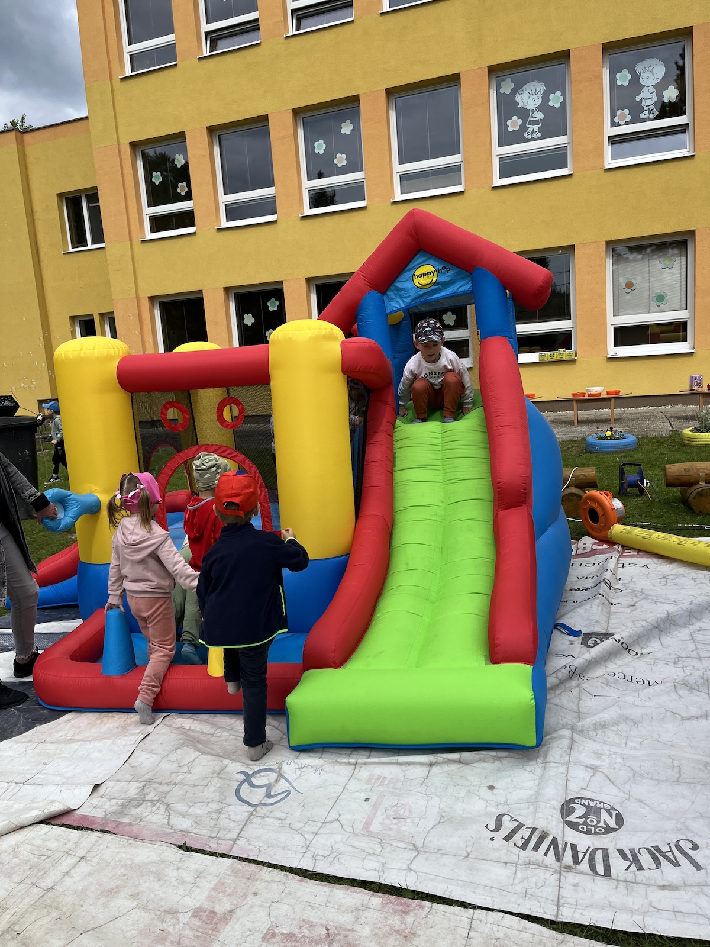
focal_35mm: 26
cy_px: 474
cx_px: 355
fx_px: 711
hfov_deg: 53.1
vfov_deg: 67.3
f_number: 1.6
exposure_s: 1/4484
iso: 50
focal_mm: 5.1
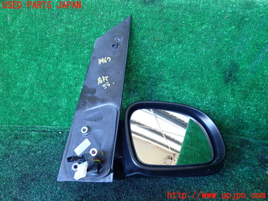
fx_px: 232
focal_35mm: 30
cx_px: 134
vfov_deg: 46.8
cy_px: 100
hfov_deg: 60.0
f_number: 2.3
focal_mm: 5.4
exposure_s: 1/30
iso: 200
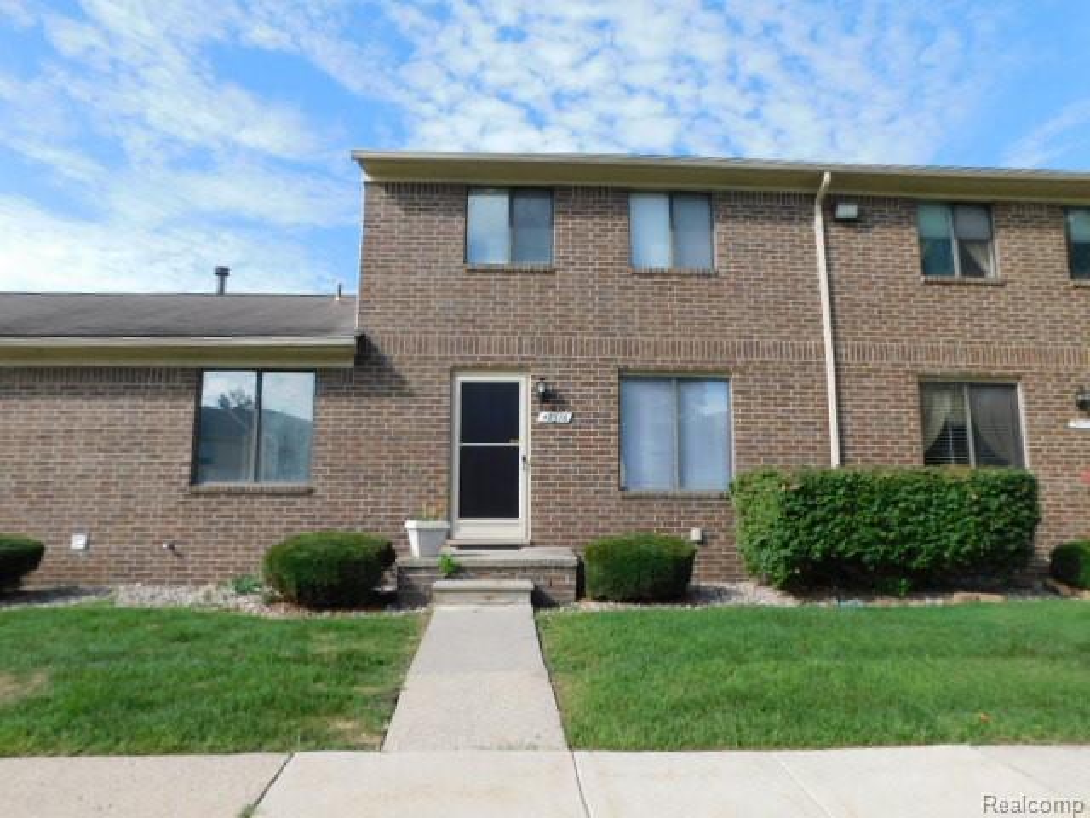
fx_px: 724
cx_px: 545
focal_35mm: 23
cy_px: 409
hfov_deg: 73.9
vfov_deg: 58.9
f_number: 3
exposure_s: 1/1000
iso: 125
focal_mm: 4
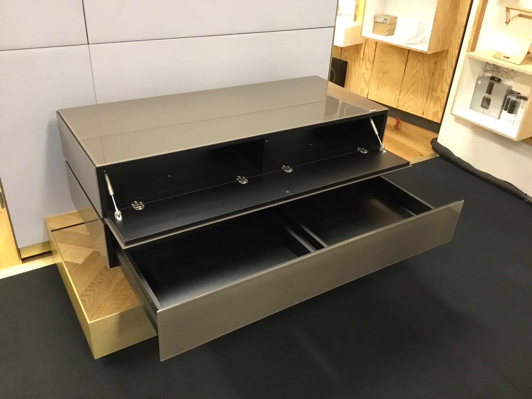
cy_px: 200
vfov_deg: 45.4
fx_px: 476
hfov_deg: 58.4
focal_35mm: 31
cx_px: 266
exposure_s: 1/17
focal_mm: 3.3
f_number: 2.4
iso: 200
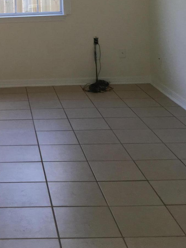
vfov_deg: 28.0
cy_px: -15
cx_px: -9
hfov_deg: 21.9
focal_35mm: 64
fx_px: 458
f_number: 2.2
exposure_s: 1/120
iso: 40
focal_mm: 4.15
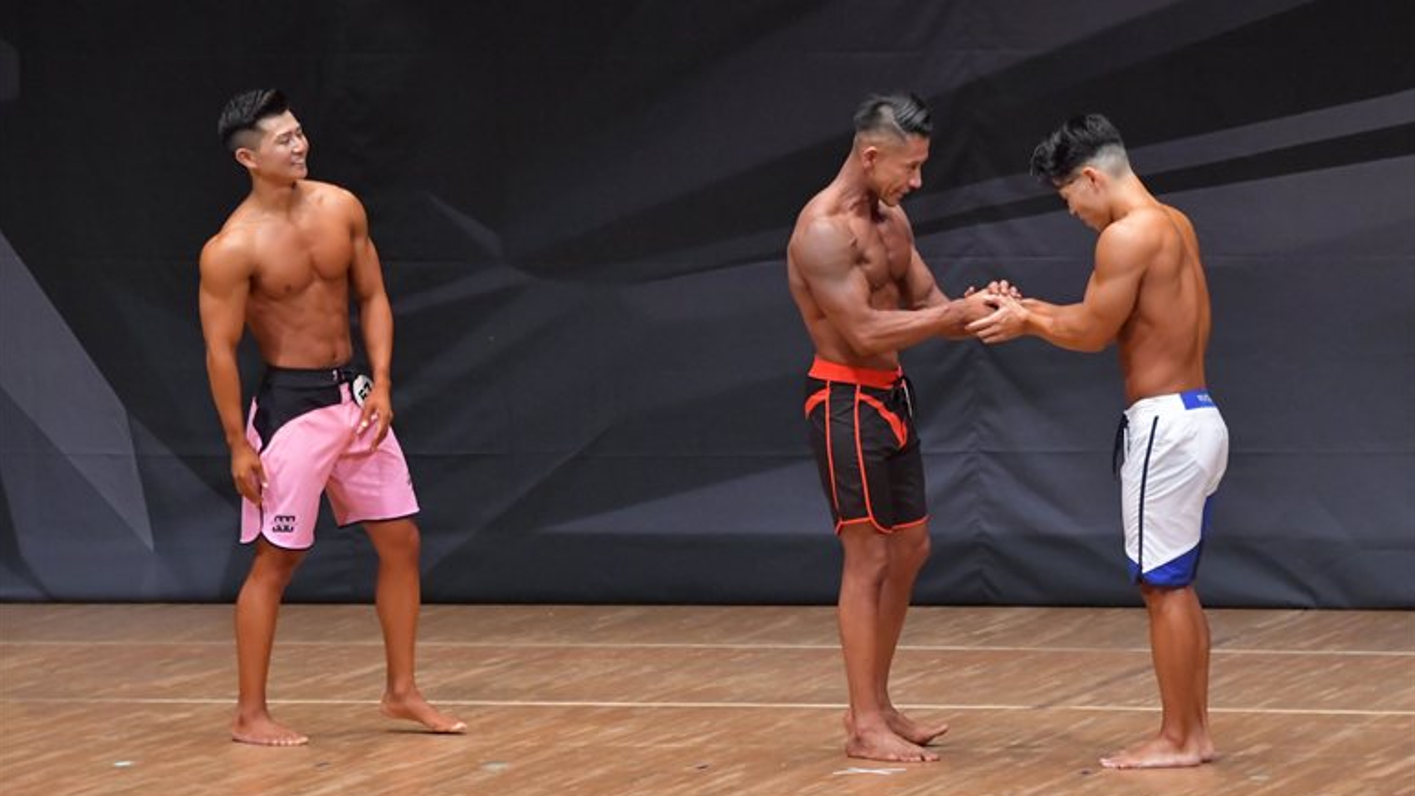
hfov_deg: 8.6
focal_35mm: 252
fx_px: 9456
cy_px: 414
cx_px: 708
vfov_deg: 4.8
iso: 6400
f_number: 5.6
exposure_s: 1/400
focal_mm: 160
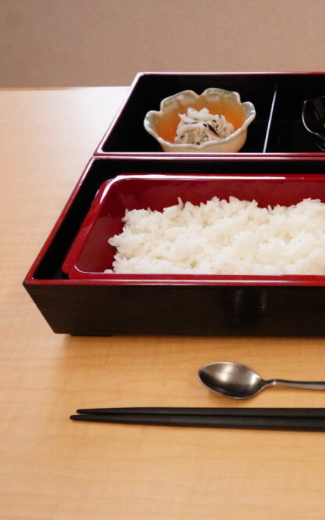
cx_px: 343
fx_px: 564
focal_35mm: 40
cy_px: 261
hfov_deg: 29.5
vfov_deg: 49.5
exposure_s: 1/800
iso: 6400
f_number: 8
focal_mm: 17
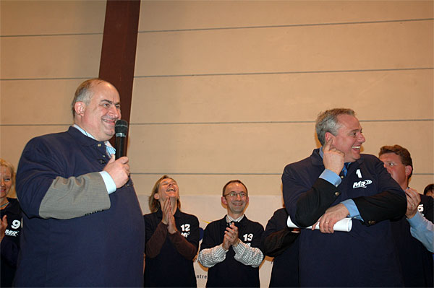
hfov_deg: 42.4
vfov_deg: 28.9
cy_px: 144
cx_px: 217
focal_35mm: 46
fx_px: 560
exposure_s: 1/60
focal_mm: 31
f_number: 4
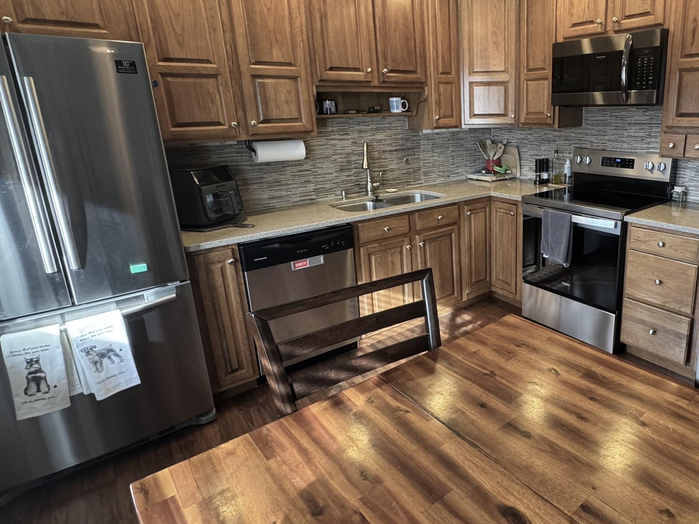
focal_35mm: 23
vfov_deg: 58.8
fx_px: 464
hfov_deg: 71.1
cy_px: 234
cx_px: 482
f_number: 2.2
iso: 250
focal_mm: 2.22
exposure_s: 1/60
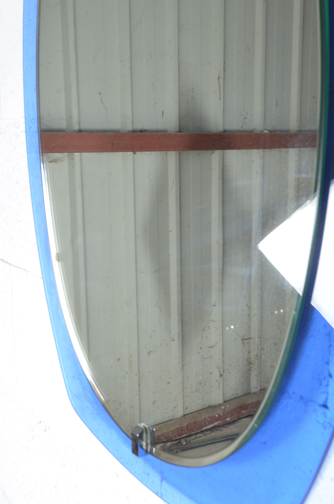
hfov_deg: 29.7
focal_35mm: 45
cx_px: 191
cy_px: 254
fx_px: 629
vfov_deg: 43.7
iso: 100
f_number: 11
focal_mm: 24
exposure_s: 1/125
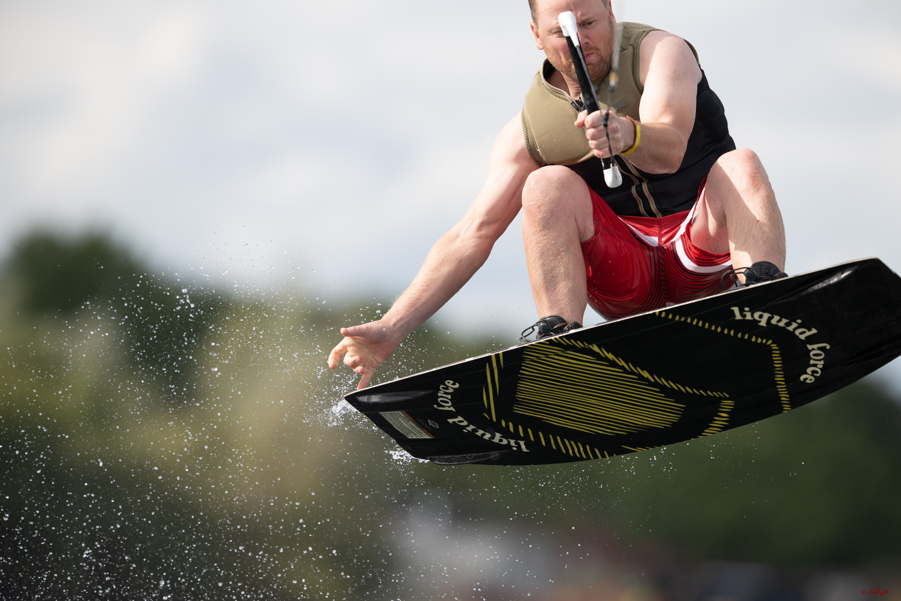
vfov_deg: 3.4
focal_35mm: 400
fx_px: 10010
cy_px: 300
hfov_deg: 5.2
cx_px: 450
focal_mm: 400
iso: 320
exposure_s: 1/3200
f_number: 4
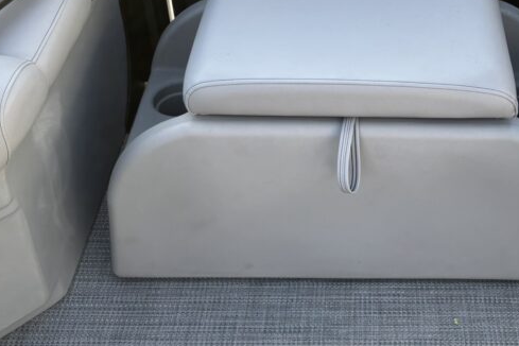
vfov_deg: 22.9
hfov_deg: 33.4
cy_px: 121
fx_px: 851
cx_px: 370
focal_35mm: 59
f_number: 1.6
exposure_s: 1/473
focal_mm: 5.96
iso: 50
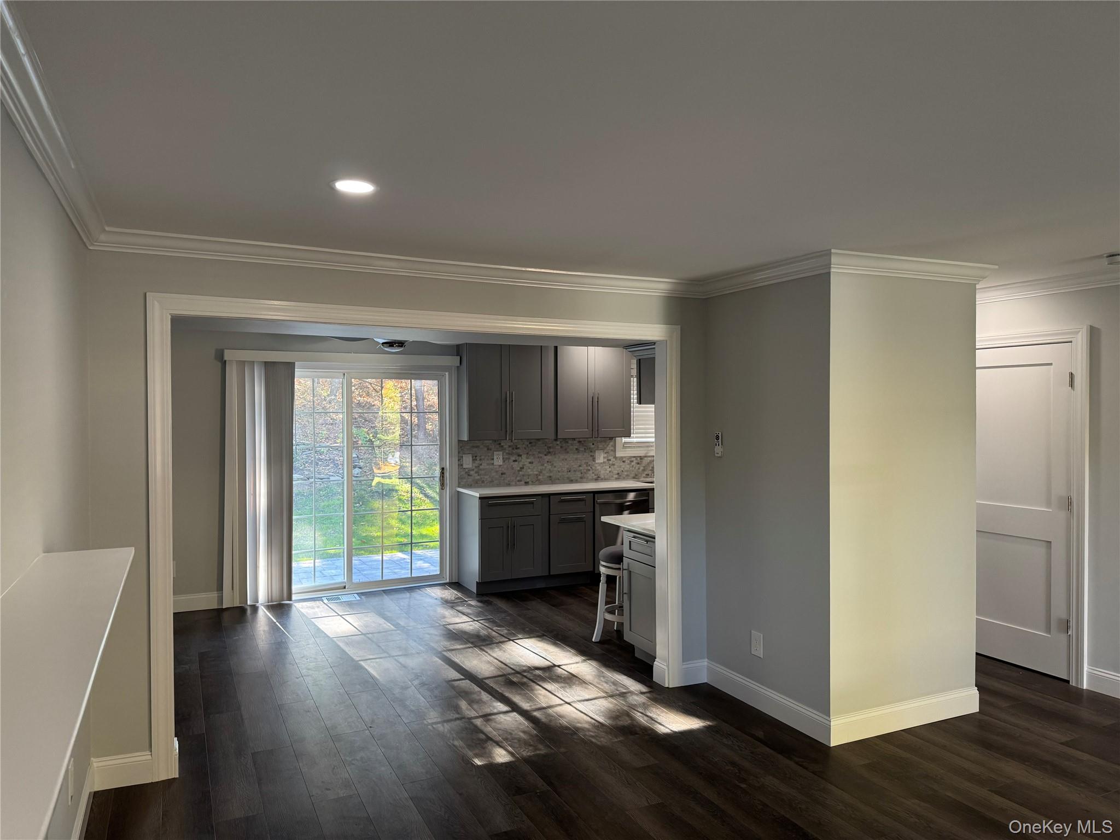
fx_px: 777
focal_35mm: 24
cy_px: 420
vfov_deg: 56.8
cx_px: 560
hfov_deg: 71.6
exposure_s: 1/60
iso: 200
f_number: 1.78
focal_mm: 6.76
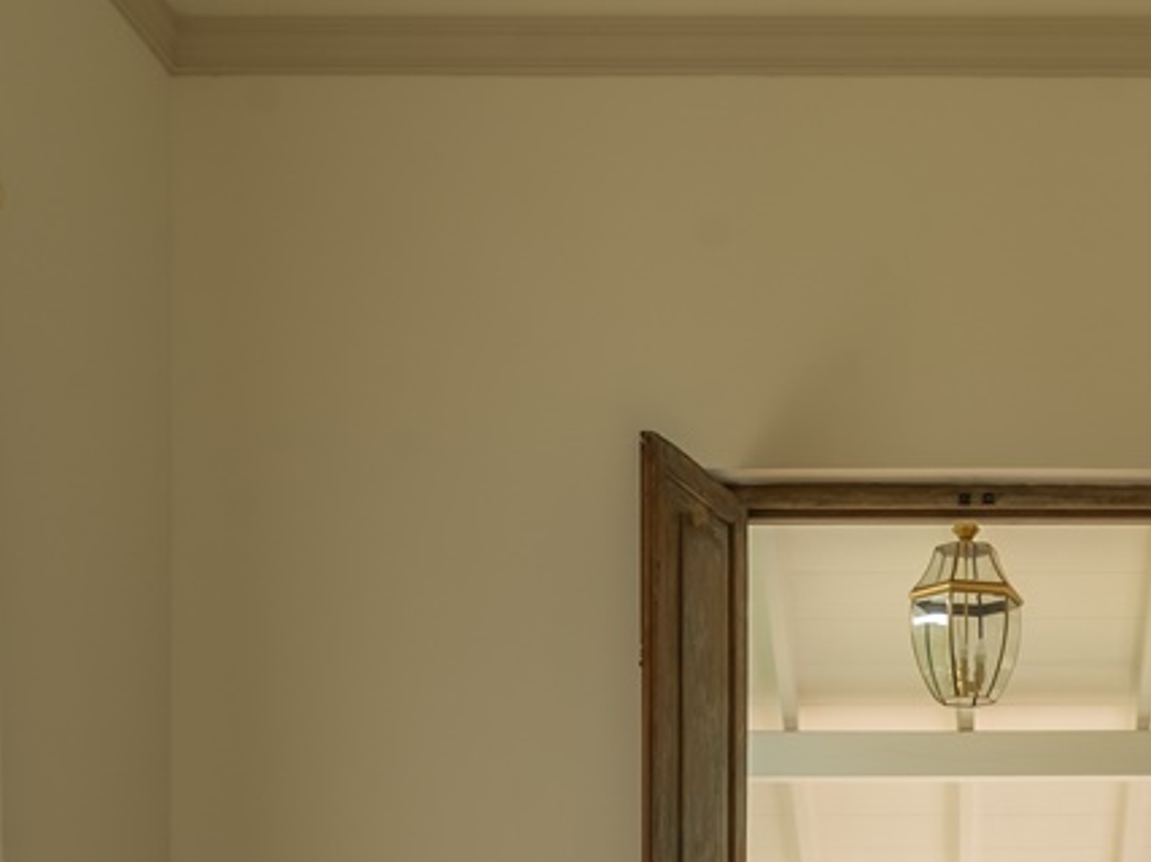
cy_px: 1021
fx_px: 1795
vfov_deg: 24.6
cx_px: 989
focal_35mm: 54
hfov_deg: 34.0
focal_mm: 16
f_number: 10
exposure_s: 1/640
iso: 200
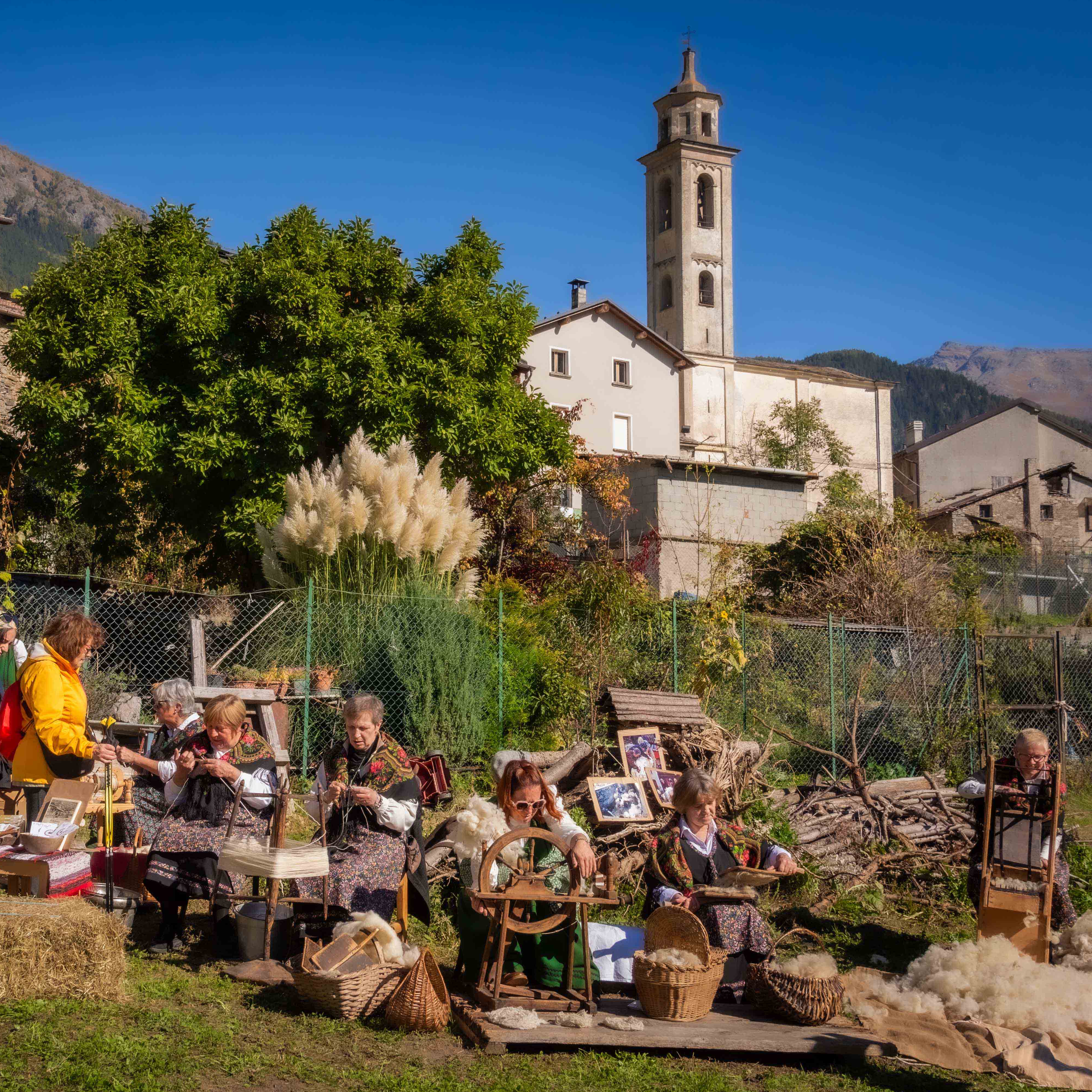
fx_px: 1642
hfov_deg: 36.3
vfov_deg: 36.8
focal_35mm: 46
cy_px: 546
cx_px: 337
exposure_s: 1/640
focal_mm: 24
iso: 320
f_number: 8
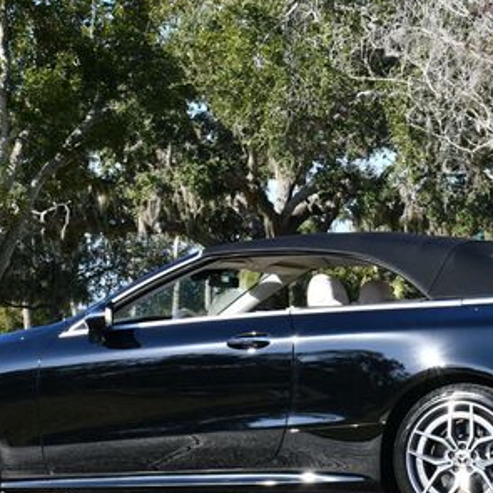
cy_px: 229
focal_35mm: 118
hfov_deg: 14.8
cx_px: 296
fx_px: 1901
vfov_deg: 14.8
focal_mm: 32
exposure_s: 1/250
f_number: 8
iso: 140
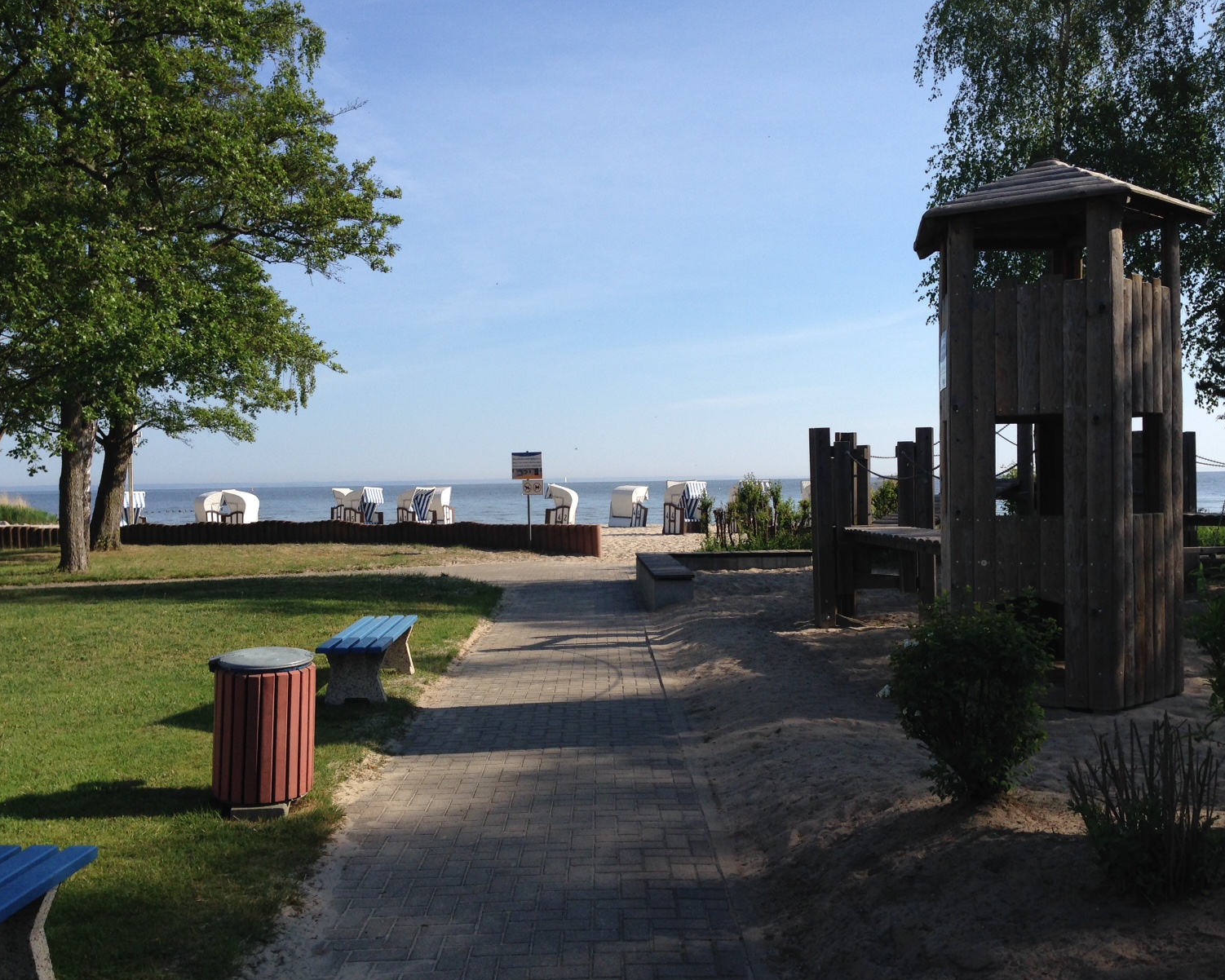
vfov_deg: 42.2
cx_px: 599
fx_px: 1269
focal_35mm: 35
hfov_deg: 51.5
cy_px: 485
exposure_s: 1/1642
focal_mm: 4.12
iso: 50
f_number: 2.4
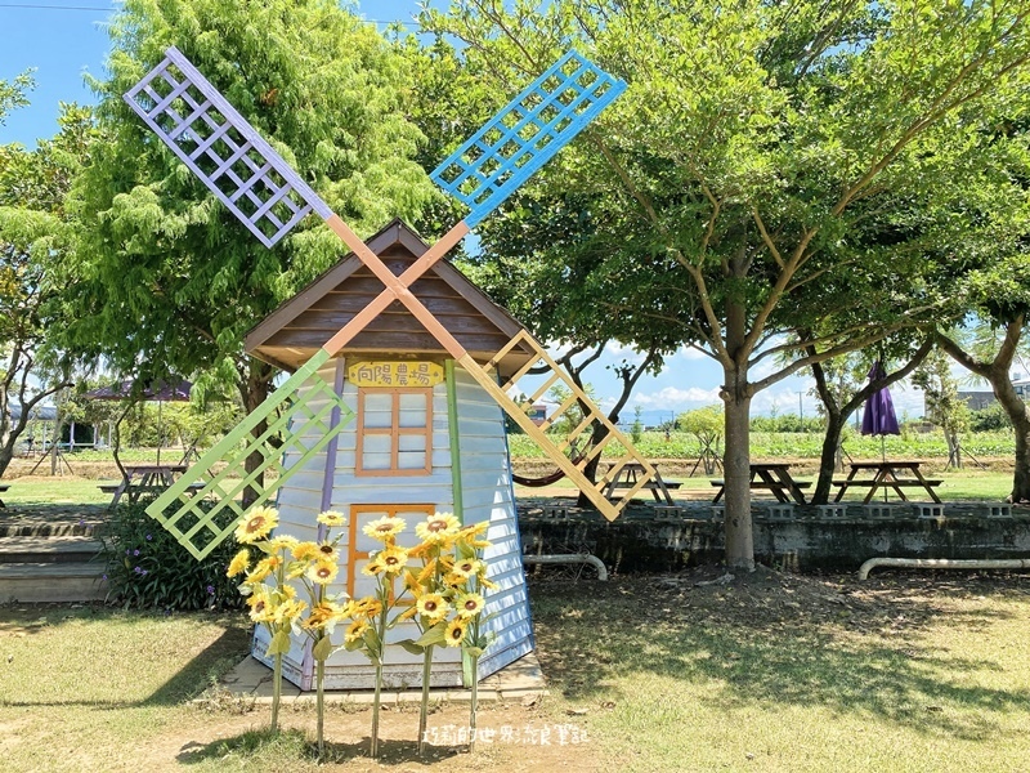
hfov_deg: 67.3
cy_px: 386
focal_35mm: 26
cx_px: 515
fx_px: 774
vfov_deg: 53.1
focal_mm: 4.25
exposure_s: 1/1114
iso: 32
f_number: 1.8
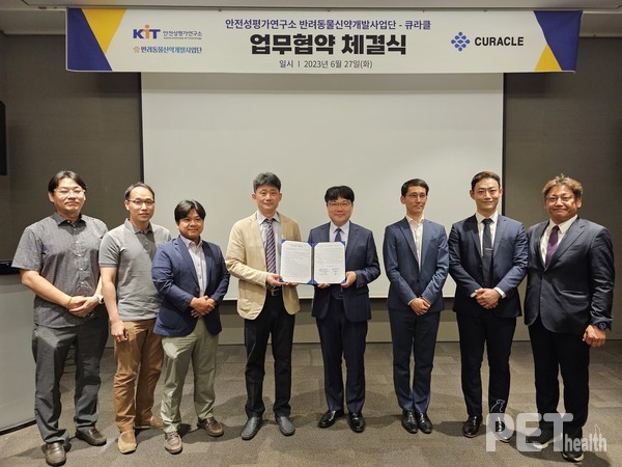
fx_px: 413
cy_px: 234
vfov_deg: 58.9
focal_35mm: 23
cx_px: 311
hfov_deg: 73.9
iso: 500
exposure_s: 1/120
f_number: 1.7
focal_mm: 6.3
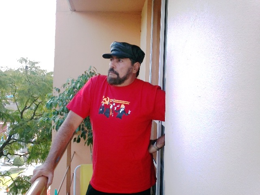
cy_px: 98
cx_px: 130
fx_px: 285
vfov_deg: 37.7
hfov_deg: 49.0
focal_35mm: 38
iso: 80
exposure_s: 1/80
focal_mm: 6.3
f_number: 4.5
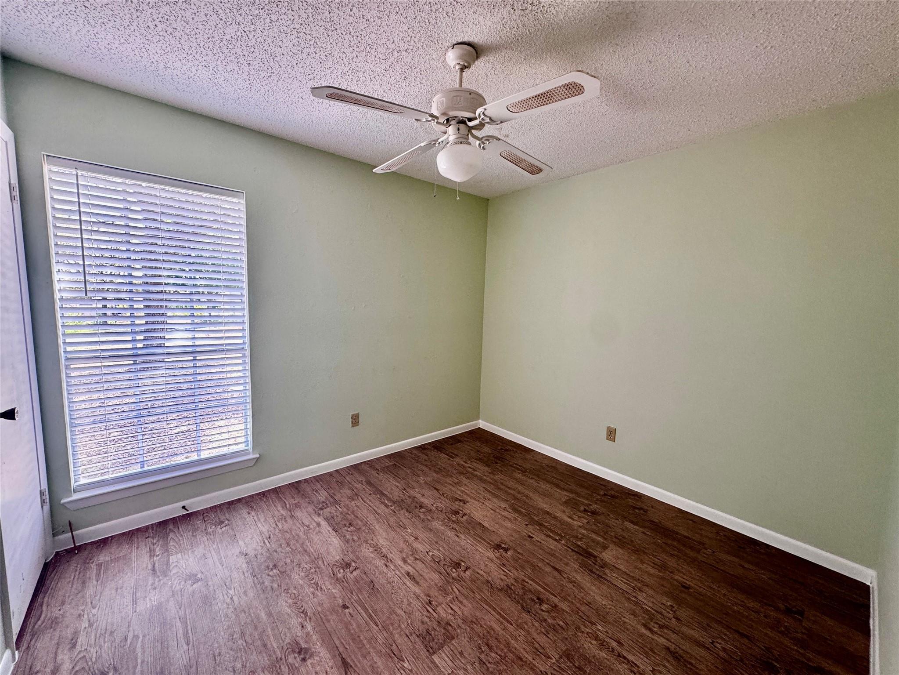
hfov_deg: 102.1
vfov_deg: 85.7
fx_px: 364
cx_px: 450
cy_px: 338
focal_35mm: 14
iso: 200
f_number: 2.2
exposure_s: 1/99
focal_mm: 2.22
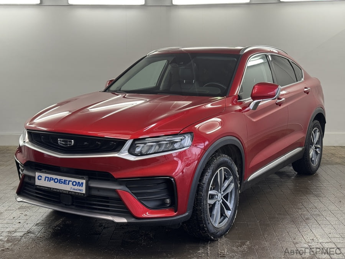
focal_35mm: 48
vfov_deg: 30.3
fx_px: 478
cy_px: 130
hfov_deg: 39.7
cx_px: 172
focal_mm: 6.76
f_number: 1.78
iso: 80
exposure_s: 1/100
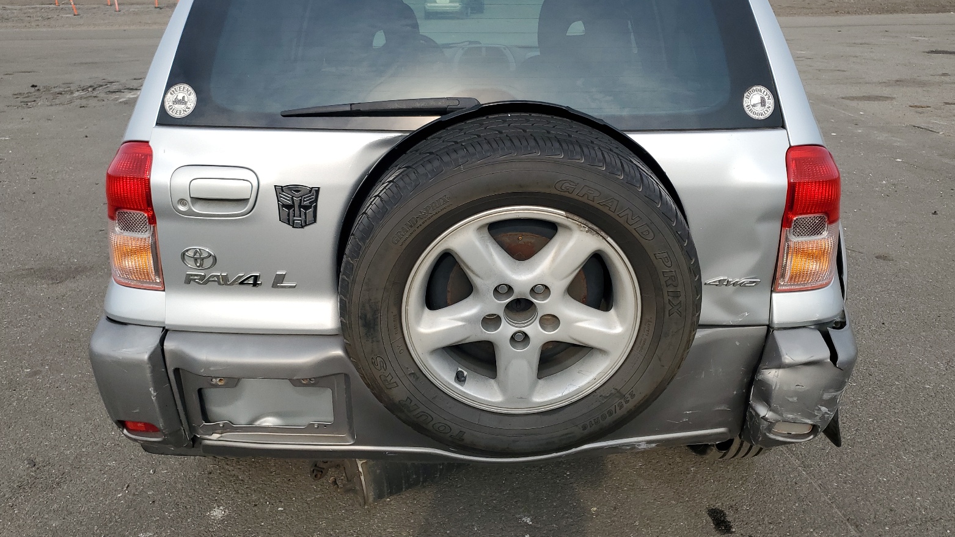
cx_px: 479
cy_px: 217
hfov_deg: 66.1
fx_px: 734
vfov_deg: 40.0
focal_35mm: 29
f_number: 1.5
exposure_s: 1/2000
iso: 50
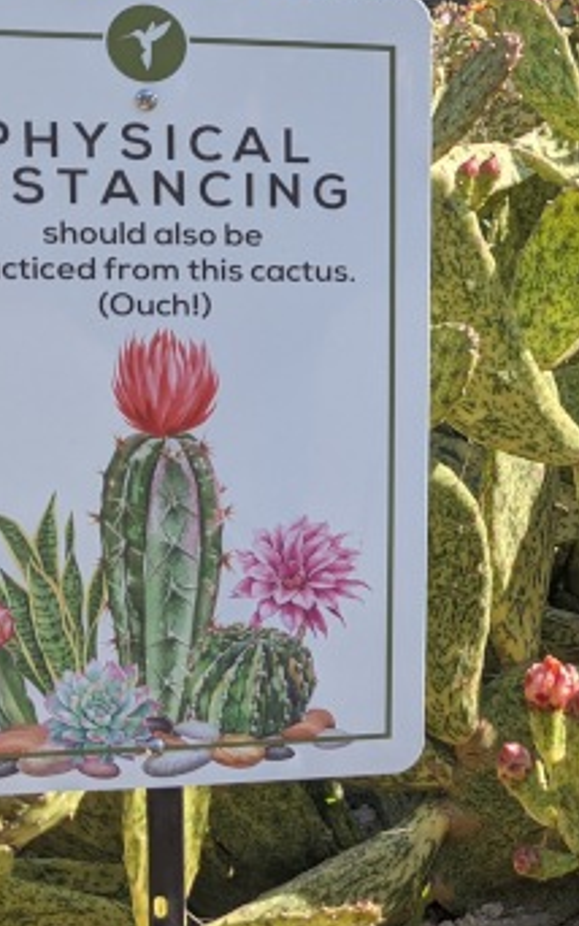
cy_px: 341
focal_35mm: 67
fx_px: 1690
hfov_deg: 18.5
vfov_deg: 30.5
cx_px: 671
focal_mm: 4.38
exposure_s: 1/2342
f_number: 1.73
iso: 56
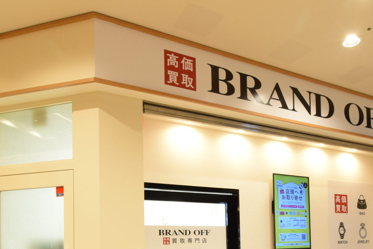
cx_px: 210
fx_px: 321
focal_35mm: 31
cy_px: 235
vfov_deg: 38.7
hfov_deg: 60.1
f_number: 8
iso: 800
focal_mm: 10
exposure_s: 1/20
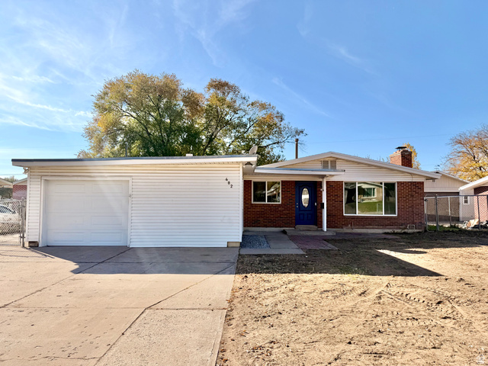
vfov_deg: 56.8
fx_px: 338
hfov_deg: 71.6
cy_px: 183
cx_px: 244
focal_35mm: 24
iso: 80
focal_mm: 6.76
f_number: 1.78
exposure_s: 1/4405
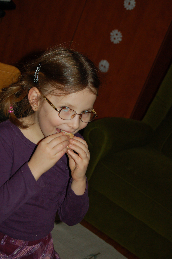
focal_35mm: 78
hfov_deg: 17.5
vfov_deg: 26.0
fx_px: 560
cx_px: 86
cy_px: 130
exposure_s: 1/60
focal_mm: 52
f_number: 5.6
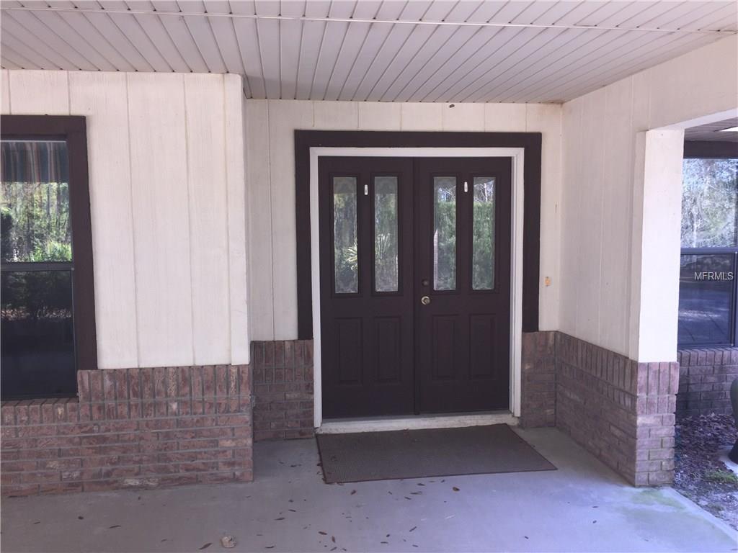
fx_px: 618
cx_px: 369
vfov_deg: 48.2
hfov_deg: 61.7
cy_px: 276
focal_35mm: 29
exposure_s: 1/87
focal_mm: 4.15
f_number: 2.2
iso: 32
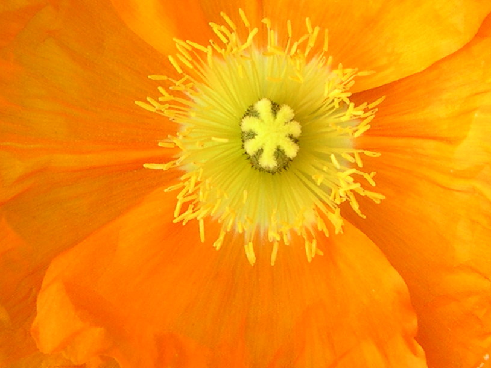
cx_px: 253
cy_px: 156
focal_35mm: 84
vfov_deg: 17.6
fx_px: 1192
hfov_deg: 23.3
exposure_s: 1/540
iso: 100
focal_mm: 8
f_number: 2.8
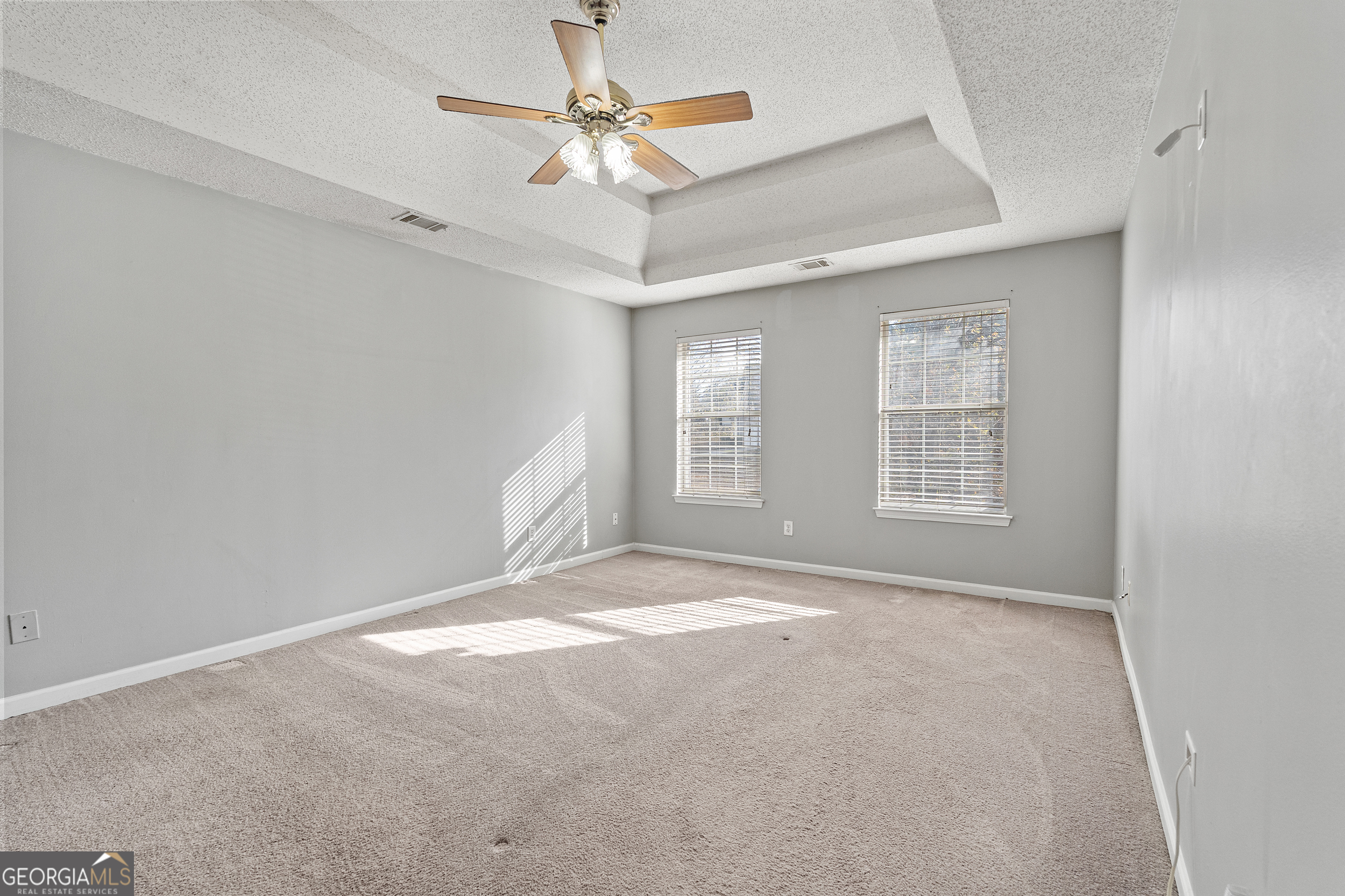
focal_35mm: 16
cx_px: 672
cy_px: 448
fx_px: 598
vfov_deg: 73.8
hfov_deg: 96.7
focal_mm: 16
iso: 1250
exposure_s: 1/50
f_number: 6.3
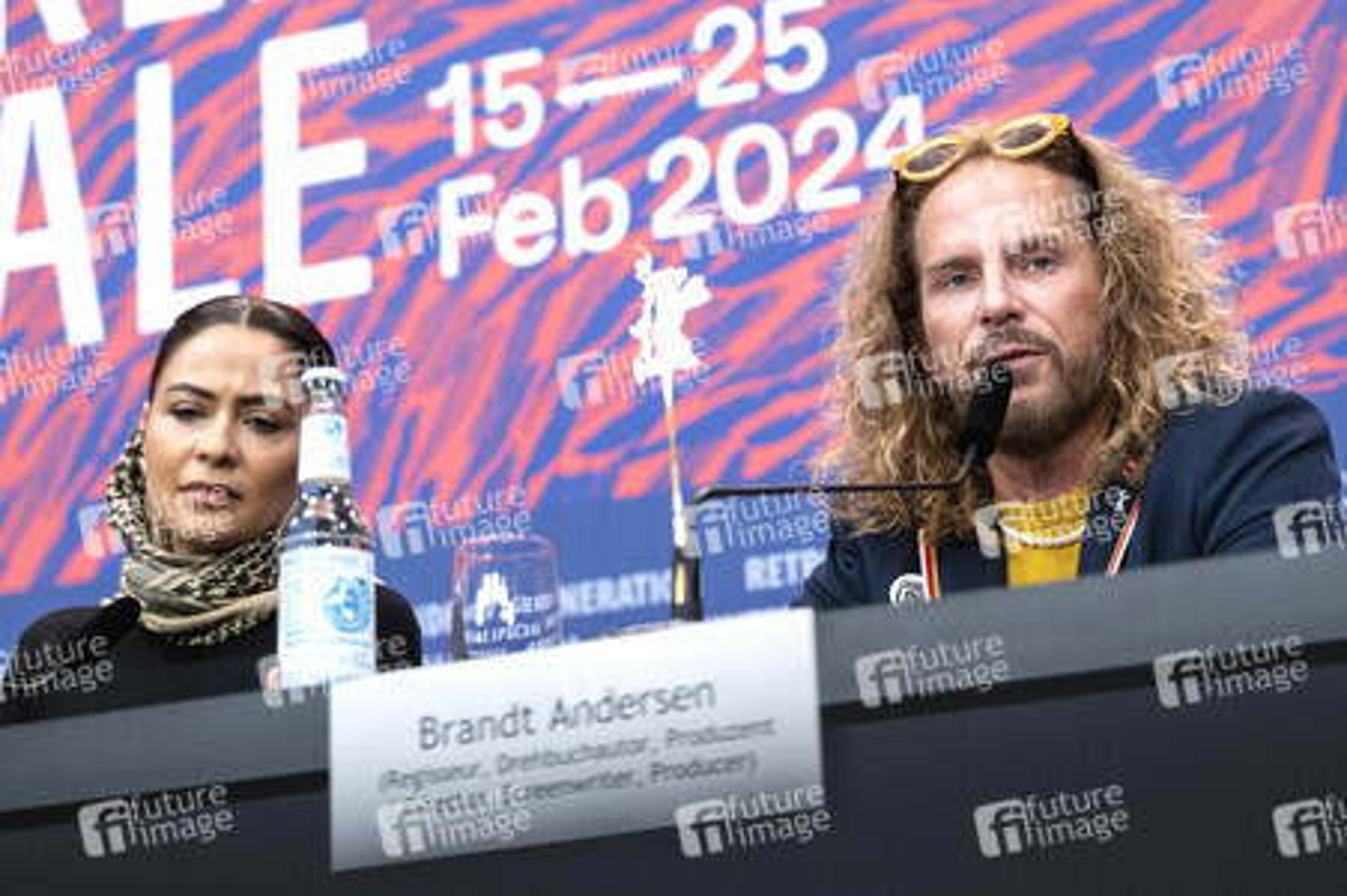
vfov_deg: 15.5
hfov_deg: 23.1
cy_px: 448
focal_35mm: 88
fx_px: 3290
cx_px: 674
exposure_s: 1/220
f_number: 3.2
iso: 1250
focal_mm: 58.7
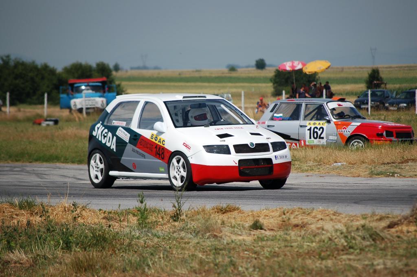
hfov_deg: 6.9
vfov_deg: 4.6
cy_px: 138
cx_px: 208
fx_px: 3472
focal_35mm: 300
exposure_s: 1/1600
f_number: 5.6
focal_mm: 200
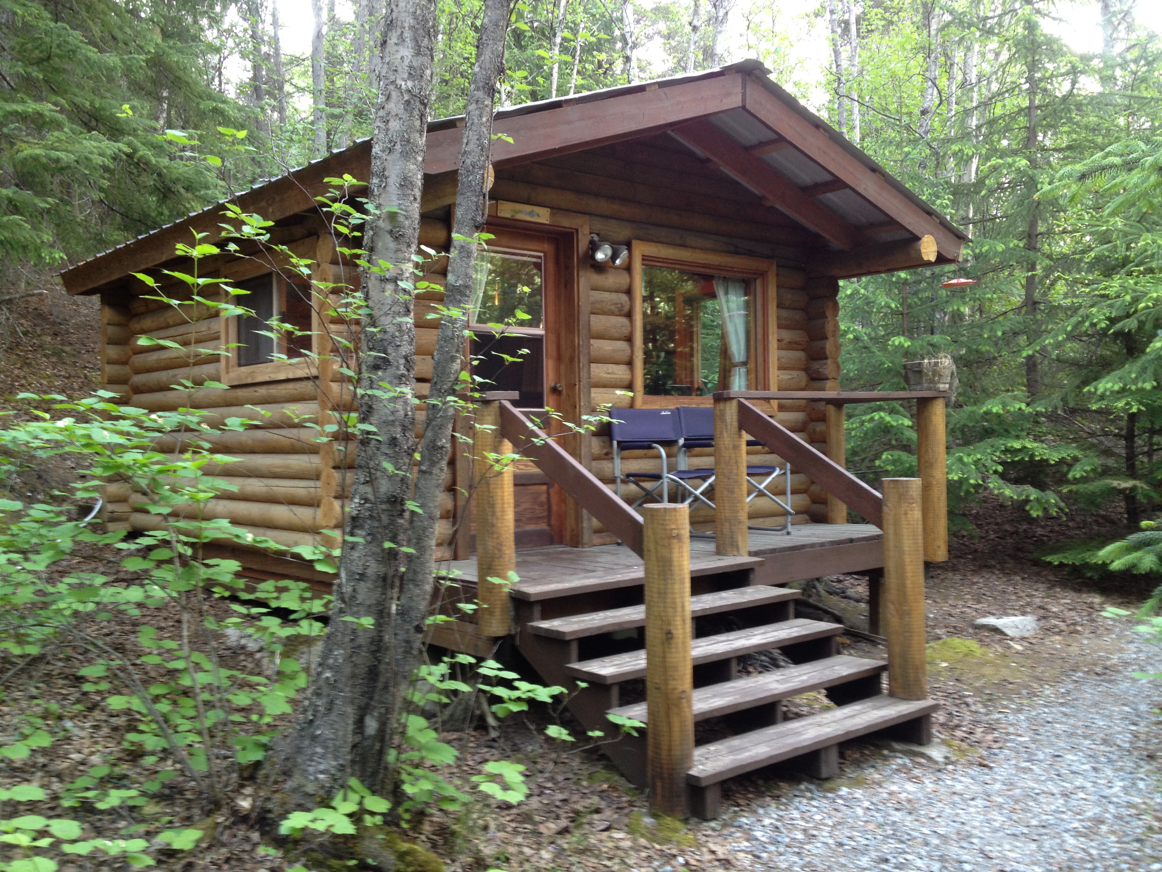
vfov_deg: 40.7
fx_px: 1175
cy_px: 436
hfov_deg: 52.6
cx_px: 581
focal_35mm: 35
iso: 80
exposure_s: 1/20
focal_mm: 4.28
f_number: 2.4
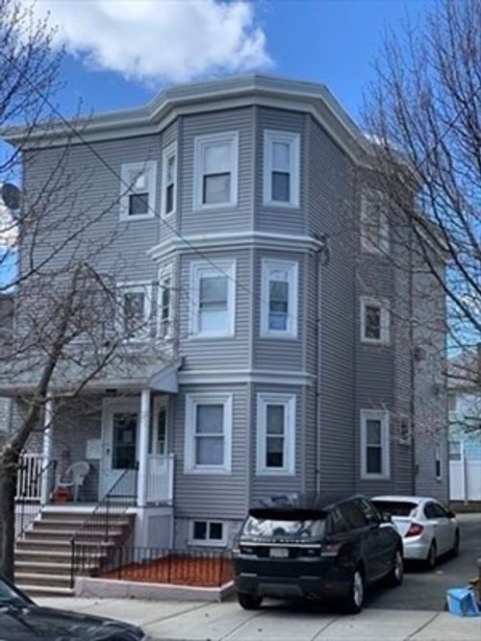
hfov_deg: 28.0
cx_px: 240
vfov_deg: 36.8
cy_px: 320
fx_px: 964
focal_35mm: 52
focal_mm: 6
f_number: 2.4
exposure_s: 1/413
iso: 16
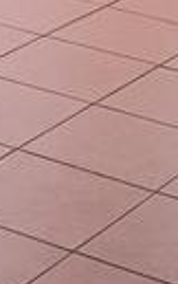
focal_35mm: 203
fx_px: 1570
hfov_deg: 6.5
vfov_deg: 9.8
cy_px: -216
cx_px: -24
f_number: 1.7
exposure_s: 1/393
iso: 50
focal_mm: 4.7
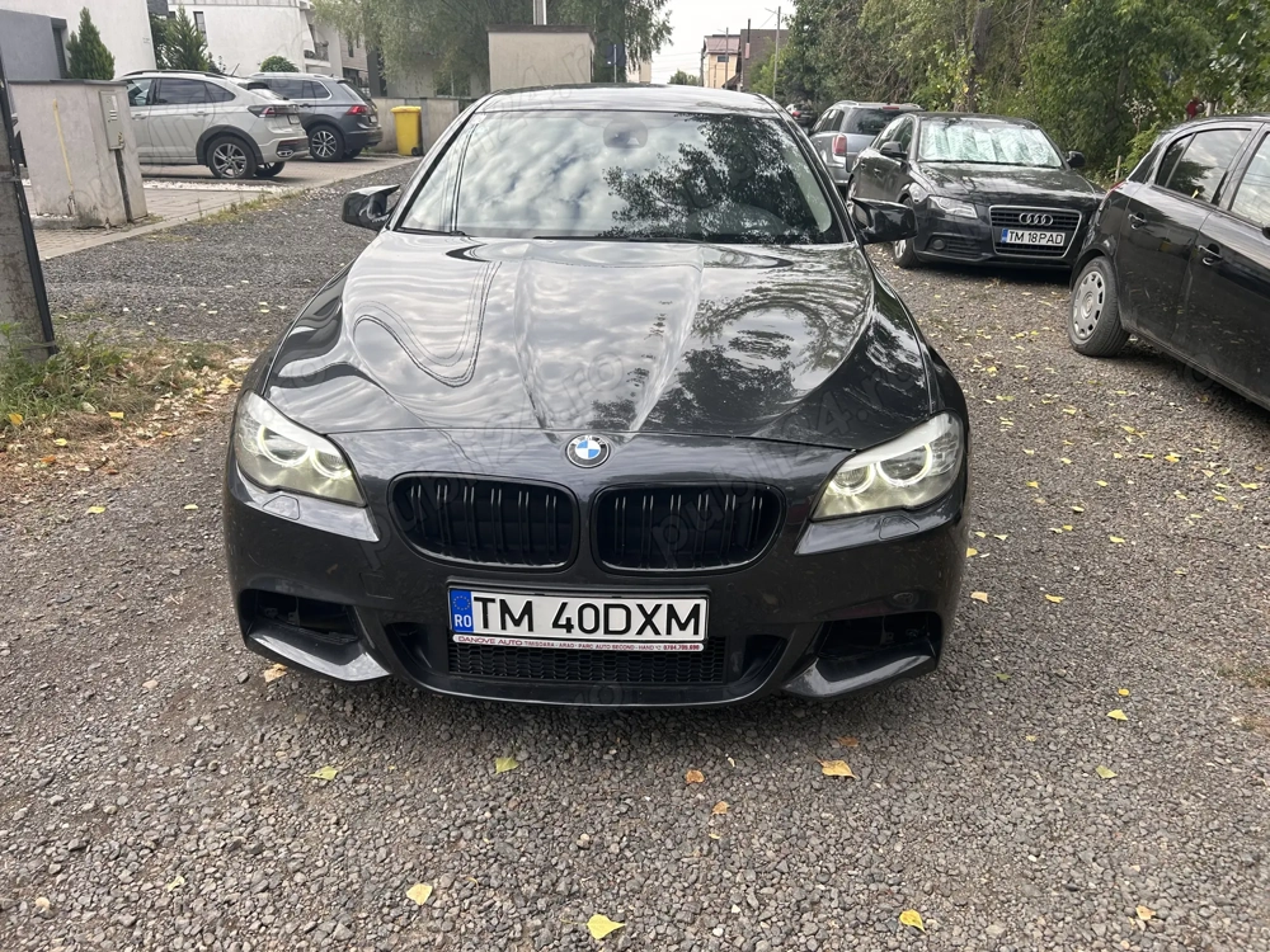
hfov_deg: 67.3
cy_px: 476
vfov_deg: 53.1
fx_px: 954
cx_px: 635
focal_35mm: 26
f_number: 1.5
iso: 50
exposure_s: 1/723
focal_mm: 5.7
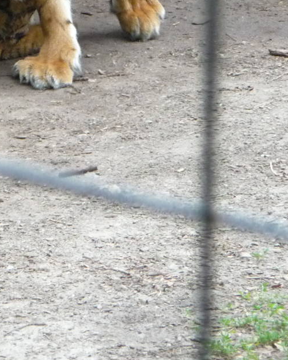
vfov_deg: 2.9
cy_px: 21
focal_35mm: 660
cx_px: 66
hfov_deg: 2.3
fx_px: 7032
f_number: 4.9
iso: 400
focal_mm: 45.4
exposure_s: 1/100
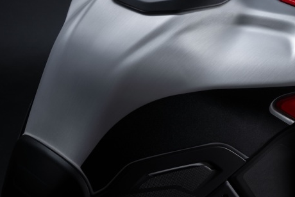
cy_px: 42
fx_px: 598
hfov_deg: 27.6
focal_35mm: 73
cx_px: 181
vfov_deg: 18.5
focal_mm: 42
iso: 100
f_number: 11
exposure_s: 1/160
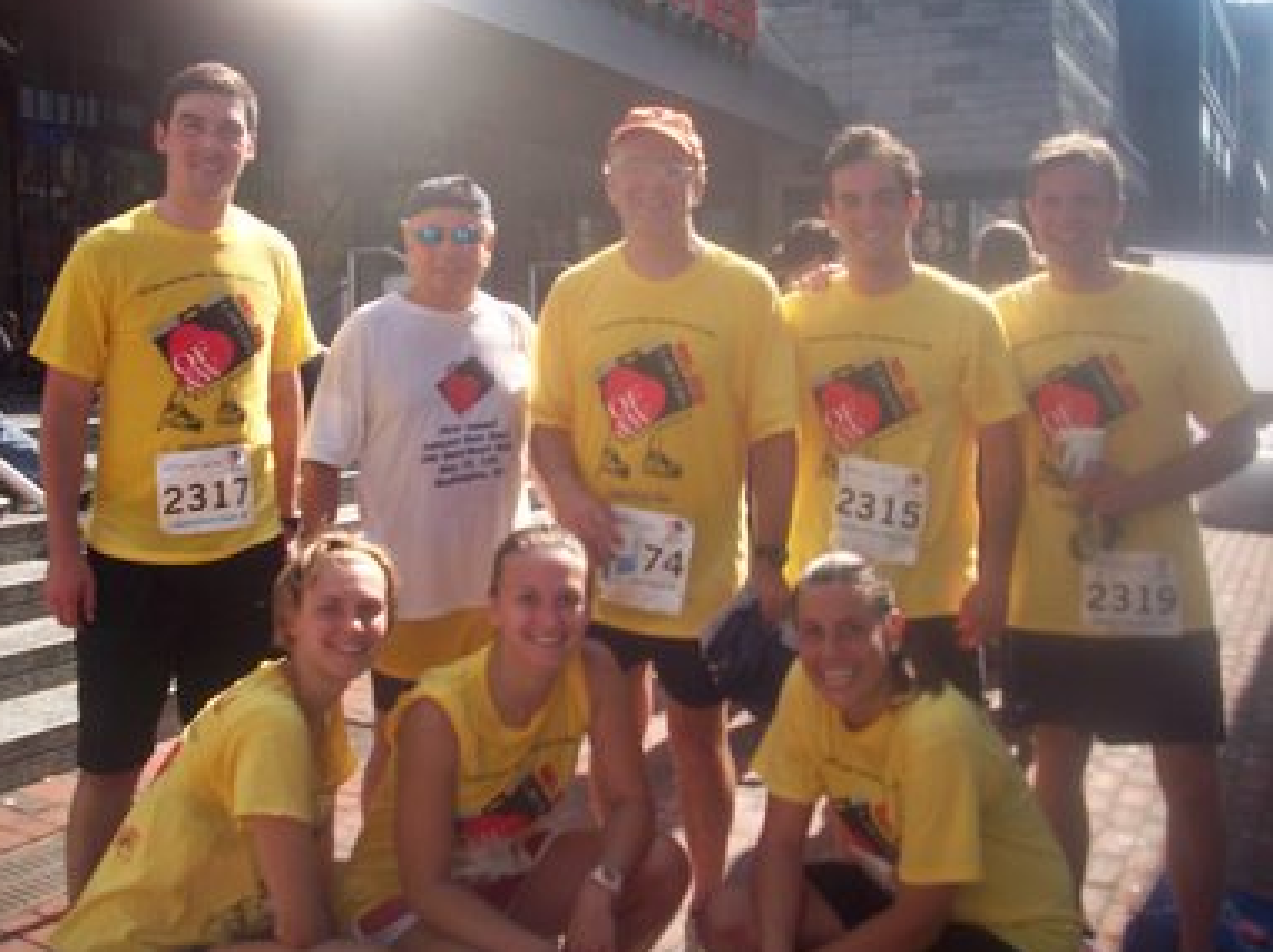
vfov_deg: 37.7
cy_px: 473
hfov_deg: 49.0
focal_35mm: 38
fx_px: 1396
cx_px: 623
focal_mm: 6.2
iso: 80
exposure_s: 1/446
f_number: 2.8
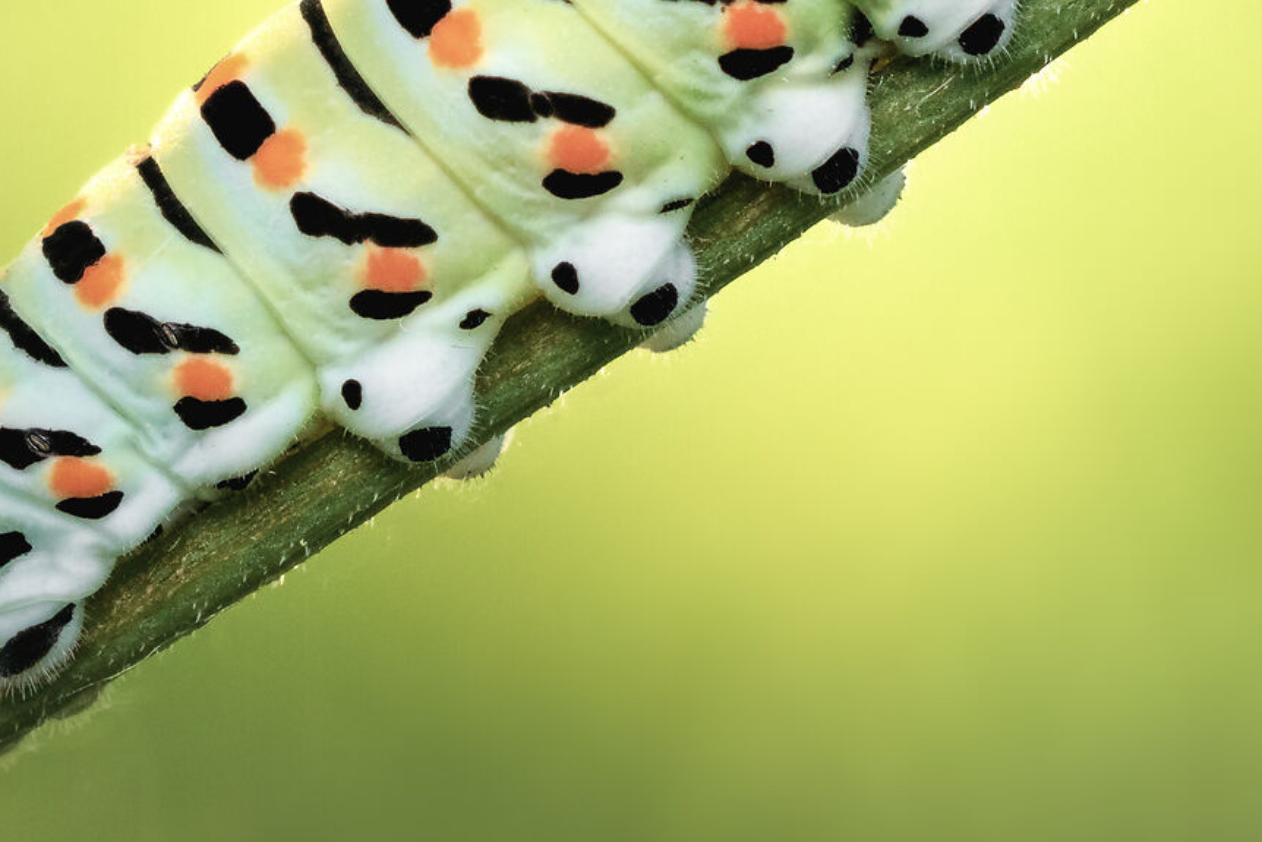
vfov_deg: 3.0
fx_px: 15812
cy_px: 70
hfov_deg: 4.6
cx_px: 791
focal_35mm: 451
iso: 160
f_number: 9
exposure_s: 1/100
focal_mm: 60
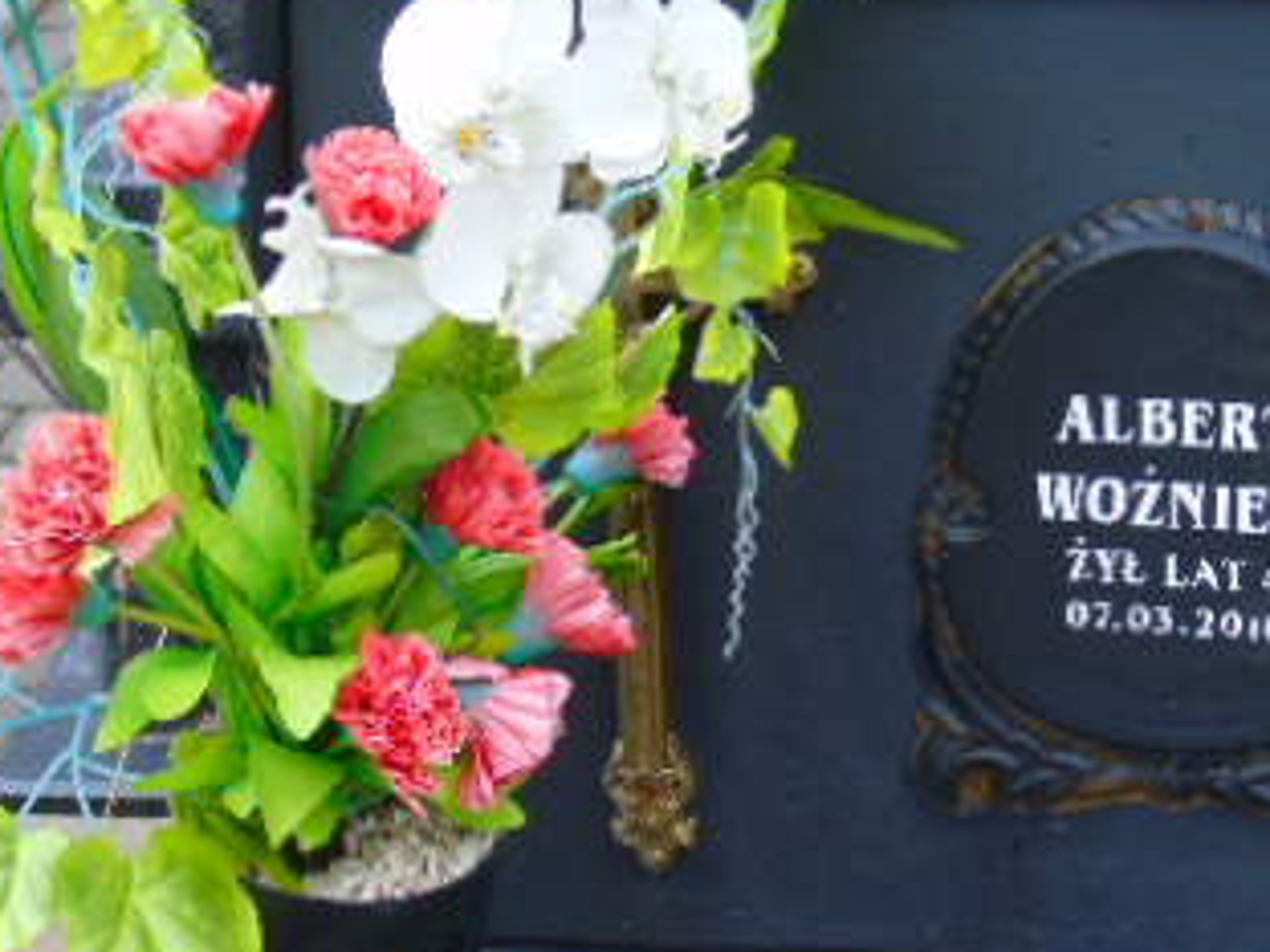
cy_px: 557
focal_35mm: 127
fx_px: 4659
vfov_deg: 11.7
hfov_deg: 15.5
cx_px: 851
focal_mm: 11
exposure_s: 1/30
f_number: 4.5
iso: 100
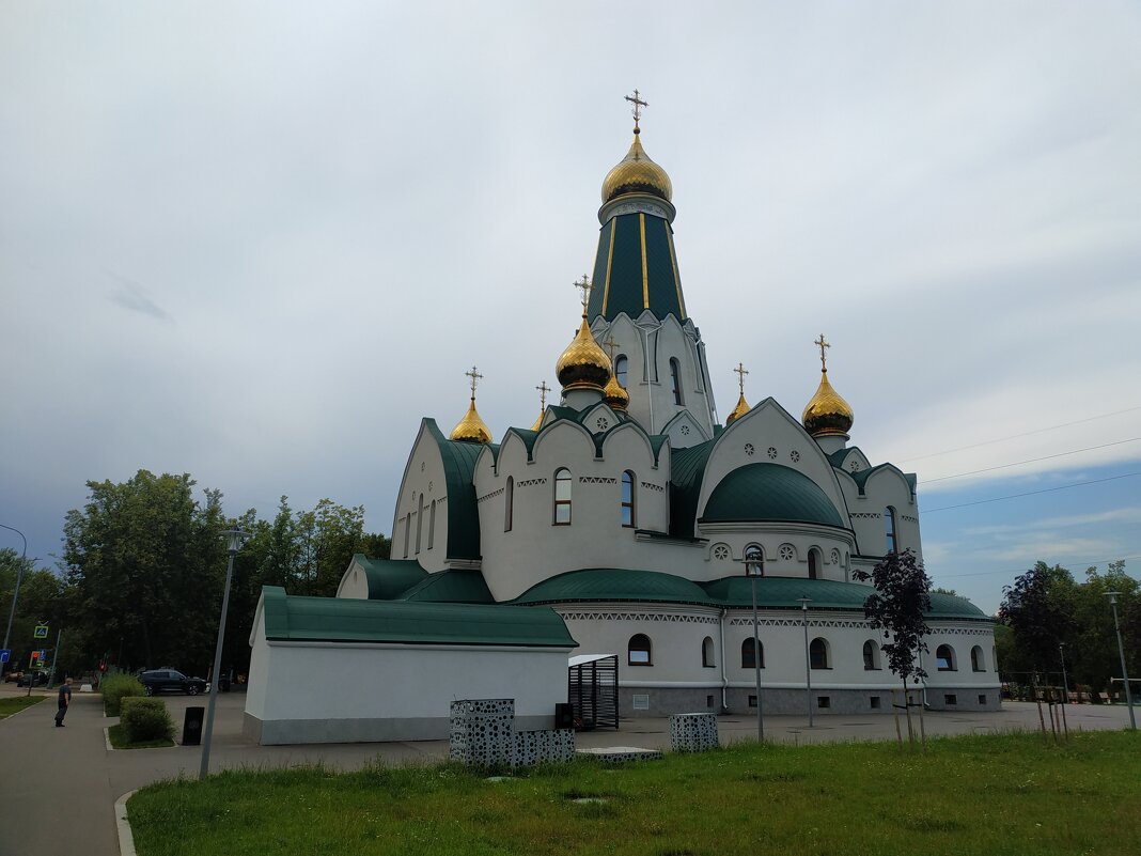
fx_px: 791
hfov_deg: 71.6
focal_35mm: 24
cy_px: 428
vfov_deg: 56.8
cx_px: 570
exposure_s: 1/1687
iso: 100
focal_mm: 3.94
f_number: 1.9
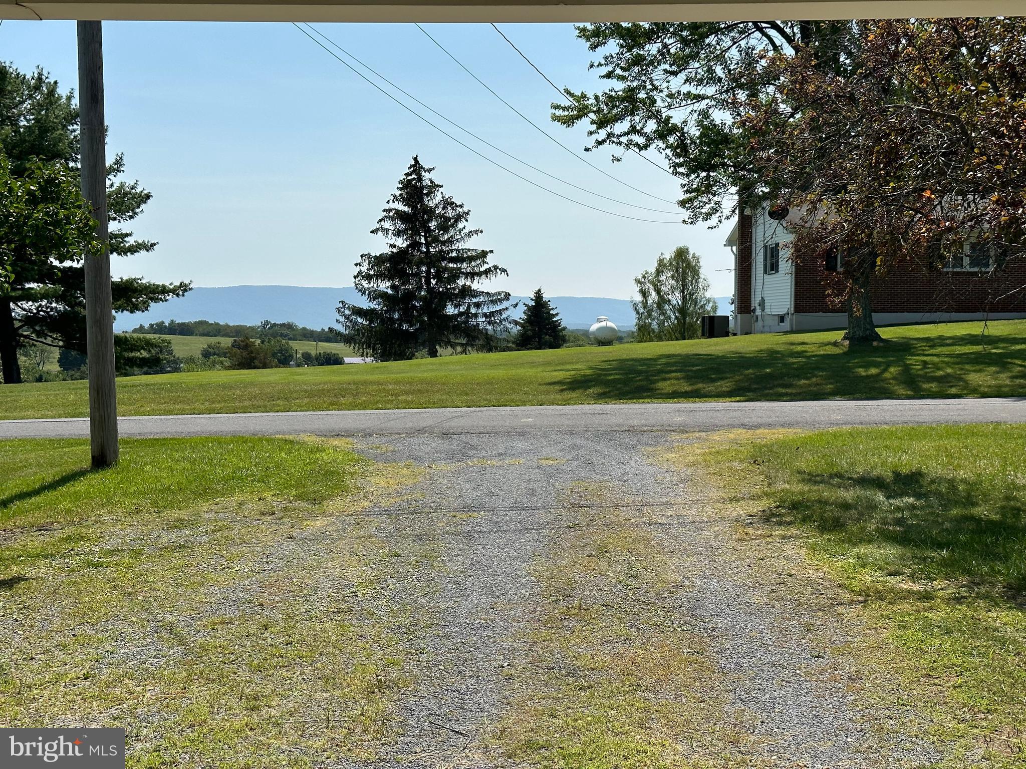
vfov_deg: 30.3
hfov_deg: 39.7
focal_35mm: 48
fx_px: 1423
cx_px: 513
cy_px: 384
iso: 64
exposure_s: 1/5263
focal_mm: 6.86
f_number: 1.78
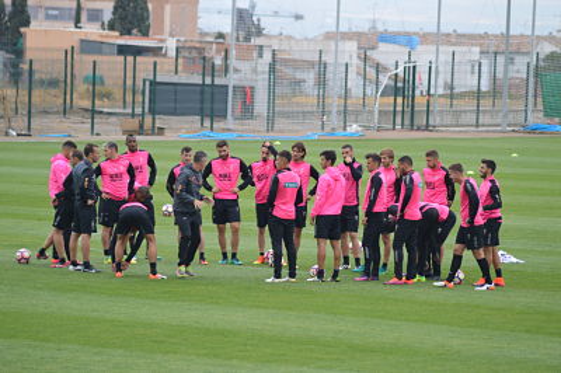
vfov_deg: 4.7
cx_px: 280
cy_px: 186
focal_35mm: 292
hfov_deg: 7.0
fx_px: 4554
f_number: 4.8
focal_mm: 195
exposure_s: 1/500
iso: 450
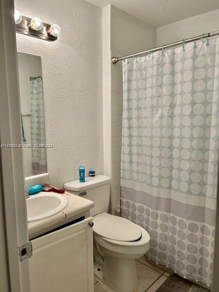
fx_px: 219
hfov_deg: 53.1
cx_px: 110
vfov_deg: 67.3
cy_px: 146
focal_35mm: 26
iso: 100
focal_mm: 5.7
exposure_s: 1/60
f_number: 1.5
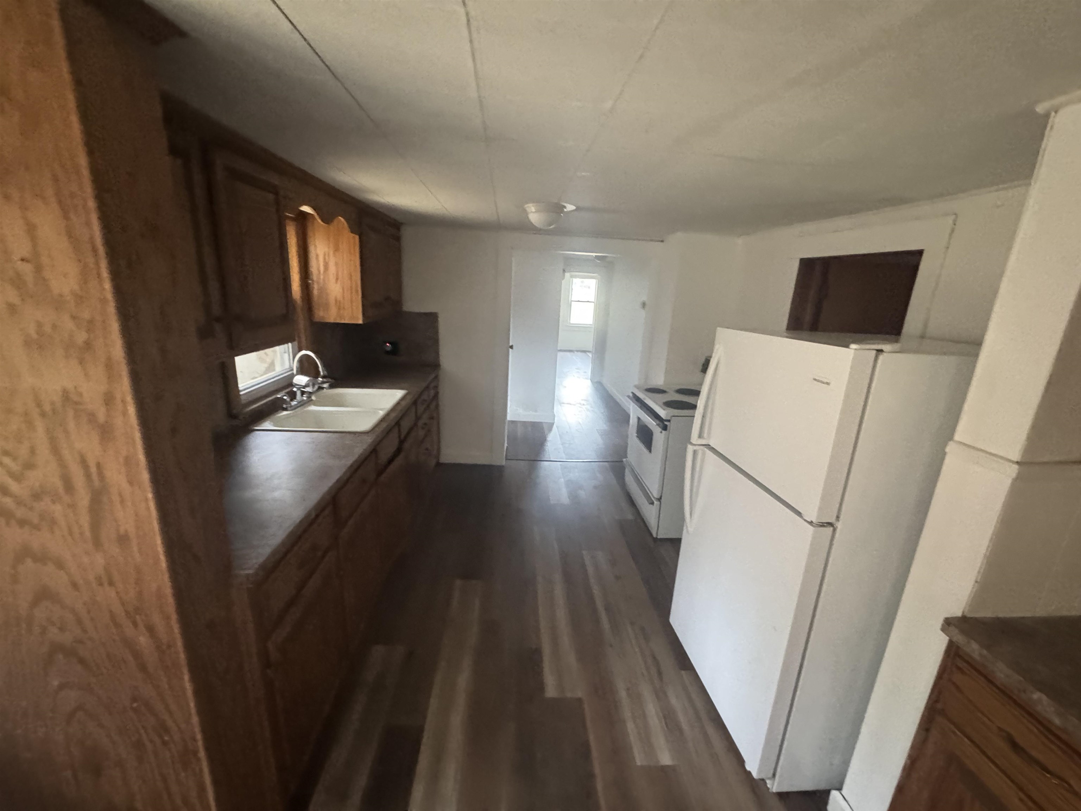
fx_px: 437
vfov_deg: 85.7
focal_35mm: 14
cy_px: 406
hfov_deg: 102.1
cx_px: 540
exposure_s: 1/60
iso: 1250
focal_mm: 2.22
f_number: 2.2
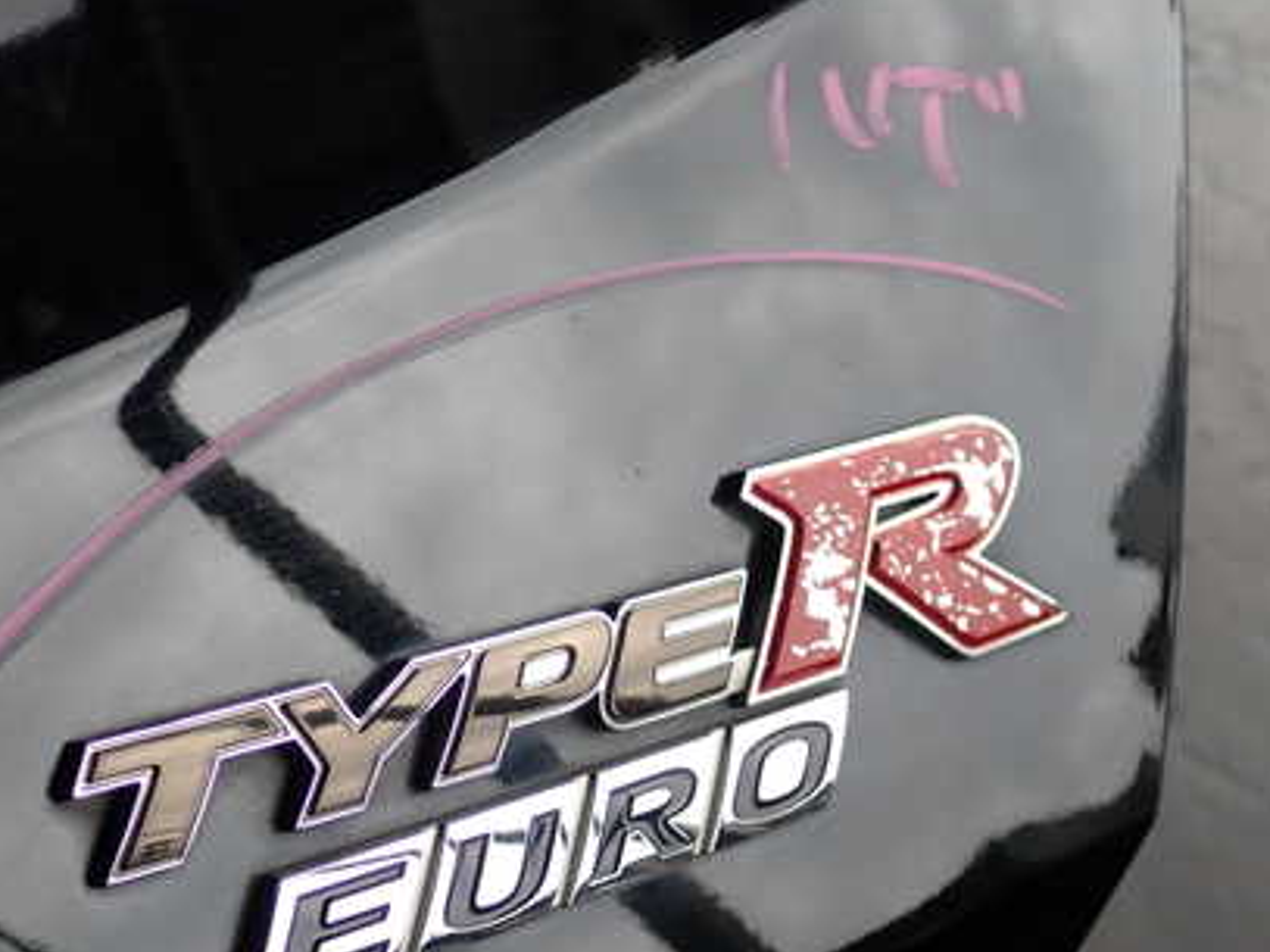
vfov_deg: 26.0
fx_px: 2054
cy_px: 615
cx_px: 378
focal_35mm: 56
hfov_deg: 33.9
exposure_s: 1/200
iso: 100
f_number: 2.7
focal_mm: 6.83
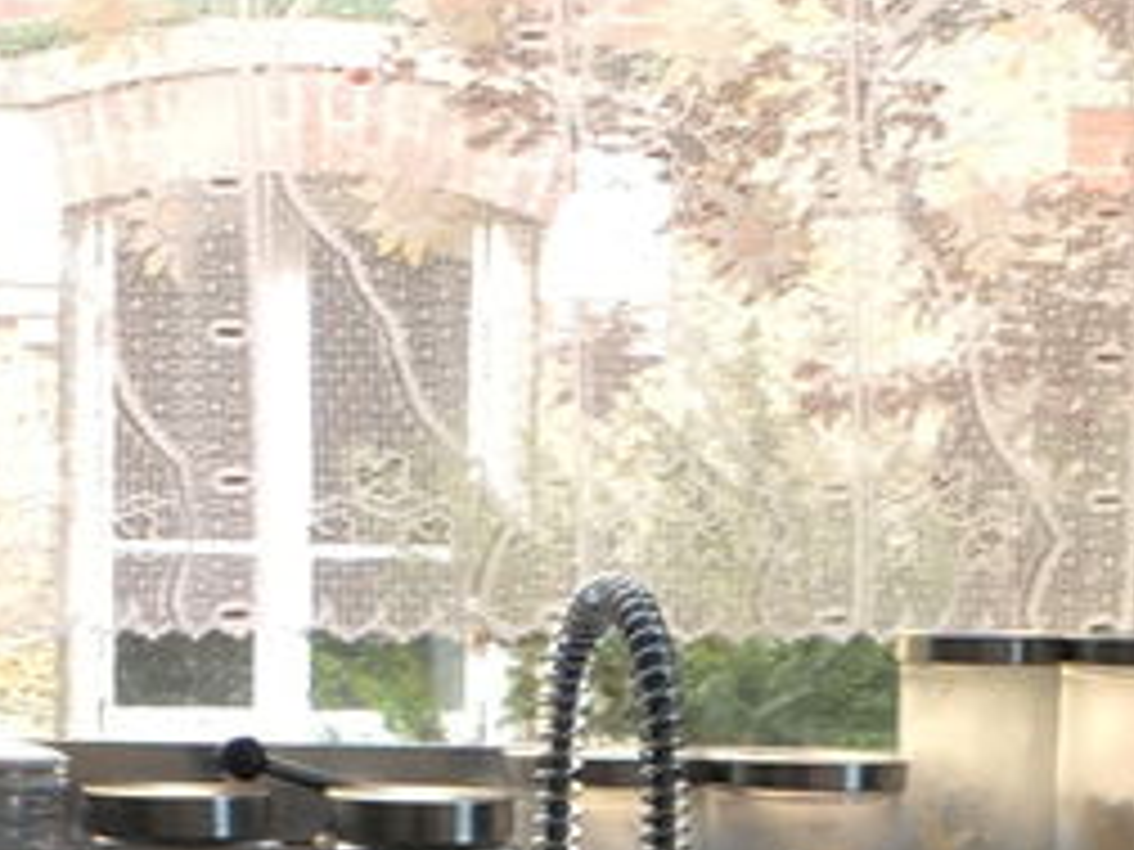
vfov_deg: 7.9
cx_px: 882
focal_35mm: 184
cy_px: 1381
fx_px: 6028
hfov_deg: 10.7
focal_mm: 4.15
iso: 50
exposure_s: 1/33
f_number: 2.2
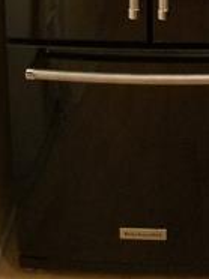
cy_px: -158
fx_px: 678
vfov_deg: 19.7
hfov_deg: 17.2
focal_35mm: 84
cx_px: 204
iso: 200
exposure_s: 1/20
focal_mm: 4.2
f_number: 1.7
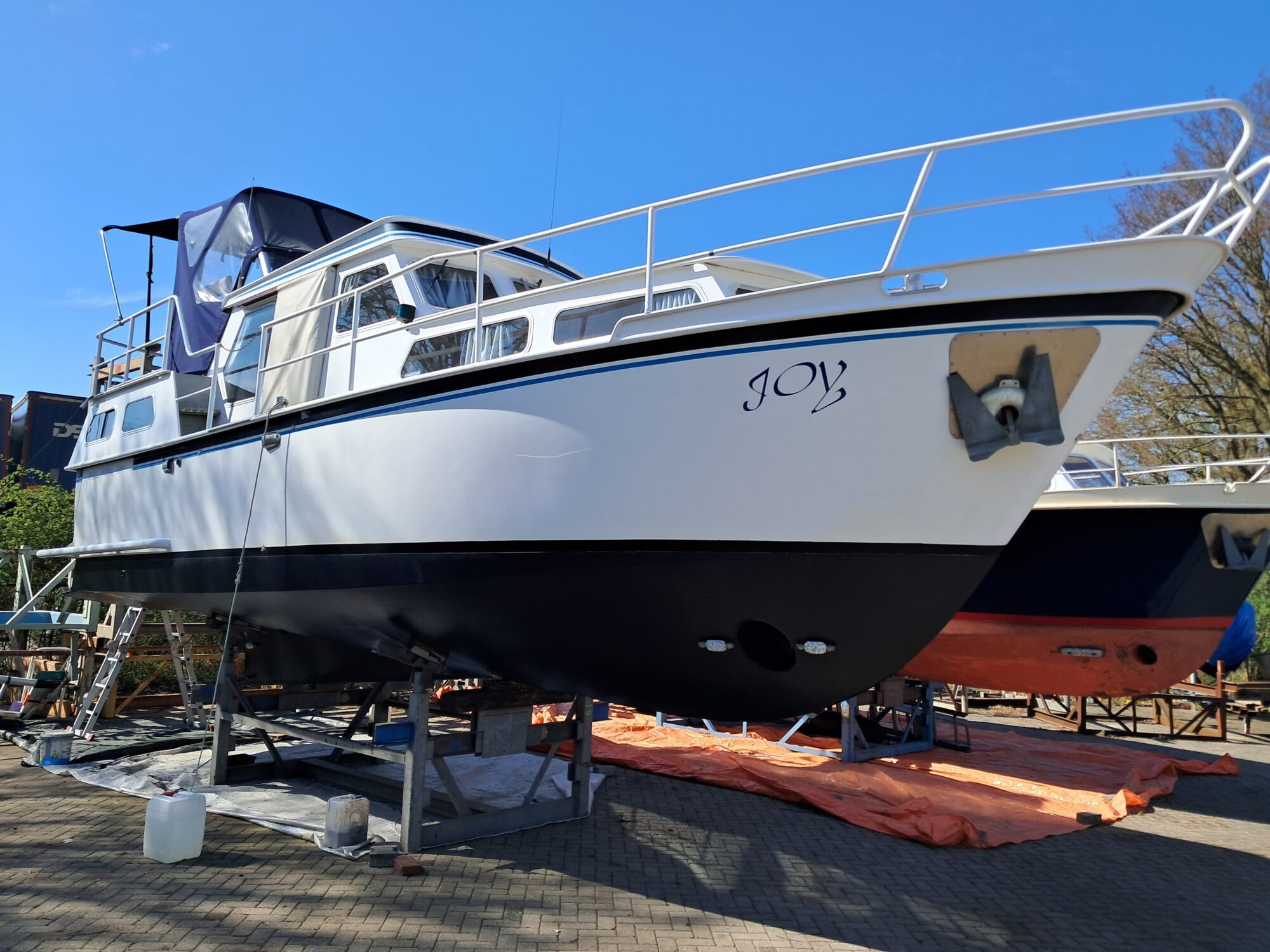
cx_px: 635
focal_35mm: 27
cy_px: 476
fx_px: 991
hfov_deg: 65.3
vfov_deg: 51.4
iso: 50
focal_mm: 4
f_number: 1.8
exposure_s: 1/779
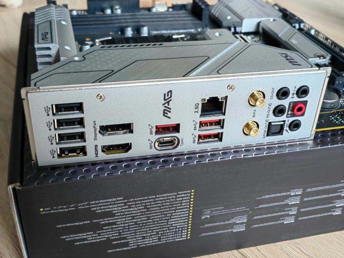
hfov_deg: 45.8
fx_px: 407
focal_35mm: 41
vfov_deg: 35.1
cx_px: 172
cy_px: 129
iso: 100
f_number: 1.8
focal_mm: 5.54
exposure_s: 1/33.3
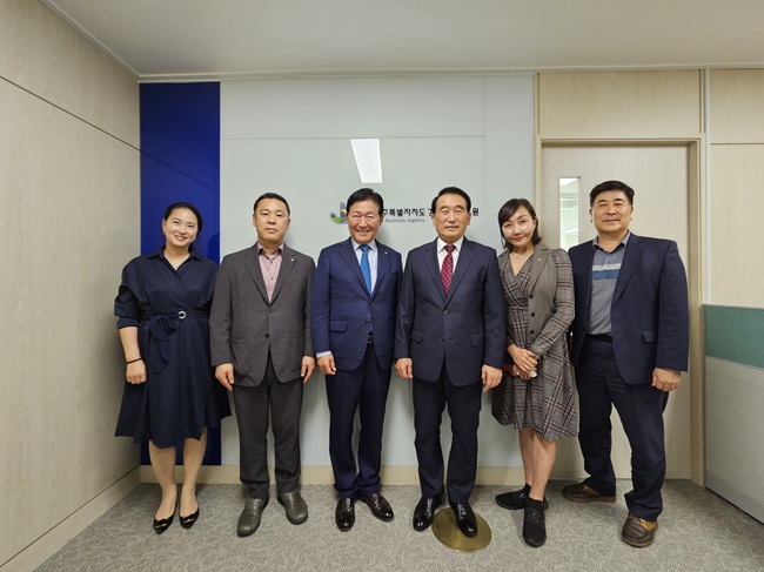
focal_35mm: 13
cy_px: 286
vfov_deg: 89.9
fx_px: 287
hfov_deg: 106.2
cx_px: 382
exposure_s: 1/60
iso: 250
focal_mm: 2.2
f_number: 2.2
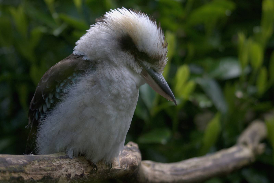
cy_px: 92
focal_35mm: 117
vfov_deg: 11.7
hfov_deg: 17.5
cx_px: 137
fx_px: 890
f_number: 4
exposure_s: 1/640
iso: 800
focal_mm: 78
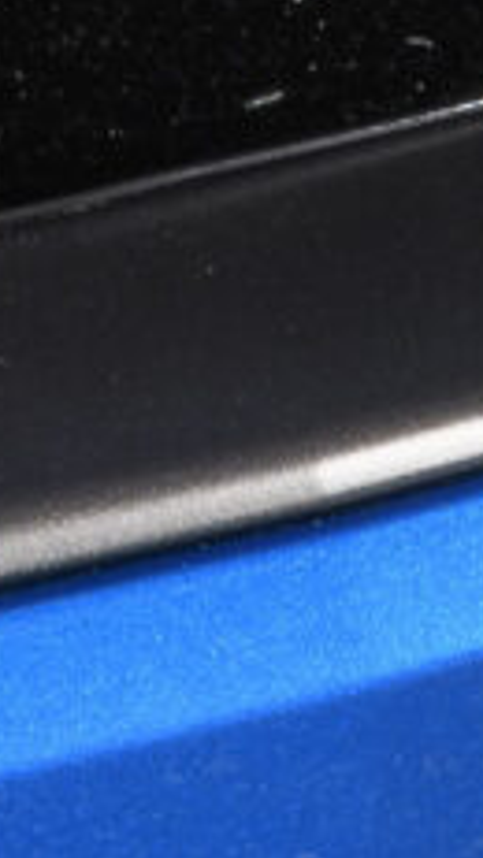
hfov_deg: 1.1
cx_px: -829
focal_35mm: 1147
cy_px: 329
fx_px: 26106
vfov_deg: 1.9
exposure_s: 1/200
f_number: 8
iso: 100
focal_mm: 66
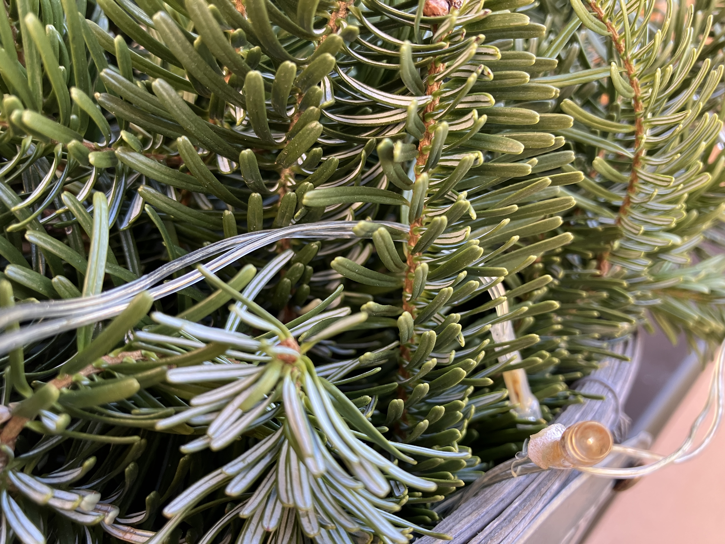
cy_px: 272
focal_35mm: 28
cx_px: 362
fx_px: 586
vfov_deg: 49.7
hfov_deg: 63.4
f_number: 1.8
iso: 80
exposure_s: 1/61
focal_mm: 3.99
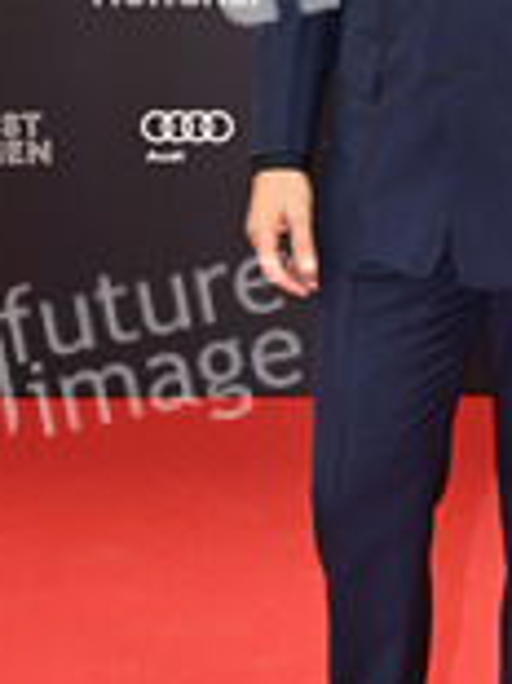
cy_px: 141
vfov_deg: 16.4
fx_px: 2350
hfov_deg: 12.2
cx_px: 556
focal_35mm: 119
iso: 640
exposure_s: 1/125
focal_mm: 48
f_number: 6.3
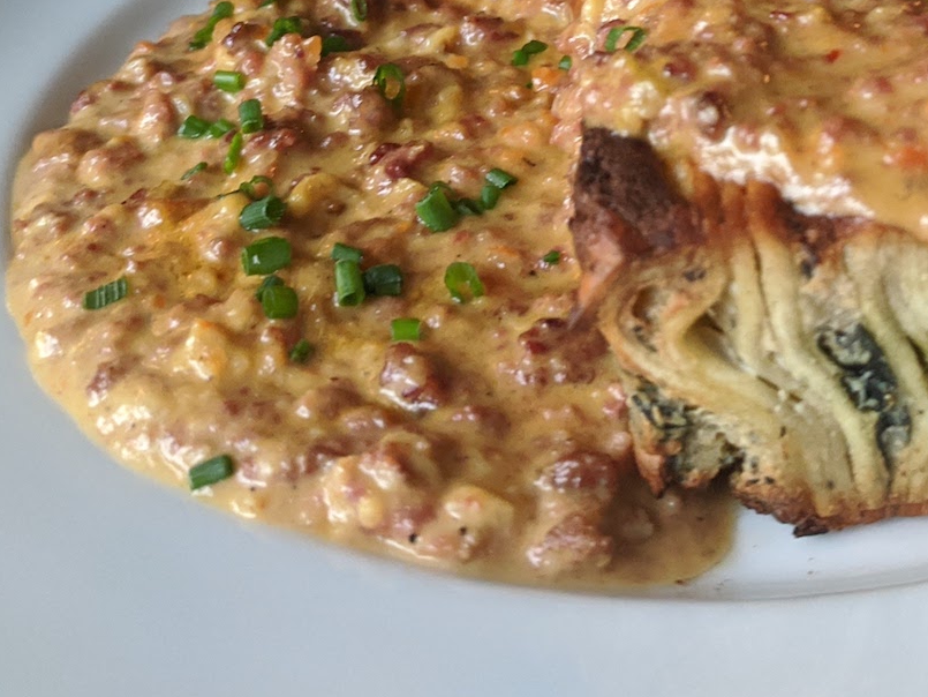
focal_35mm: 62
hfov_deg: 30.7
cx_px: 678
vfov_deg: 22.1
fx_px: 1662
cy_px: -112
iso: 641
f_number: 2
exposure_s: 1/30
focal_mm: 4.67
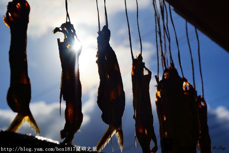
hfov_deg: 27.0
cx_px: 114
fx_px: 477
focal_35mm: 75
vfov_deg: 18.2
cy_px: 76
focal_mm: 50
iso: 100
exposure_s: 1/3000
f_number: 5.6
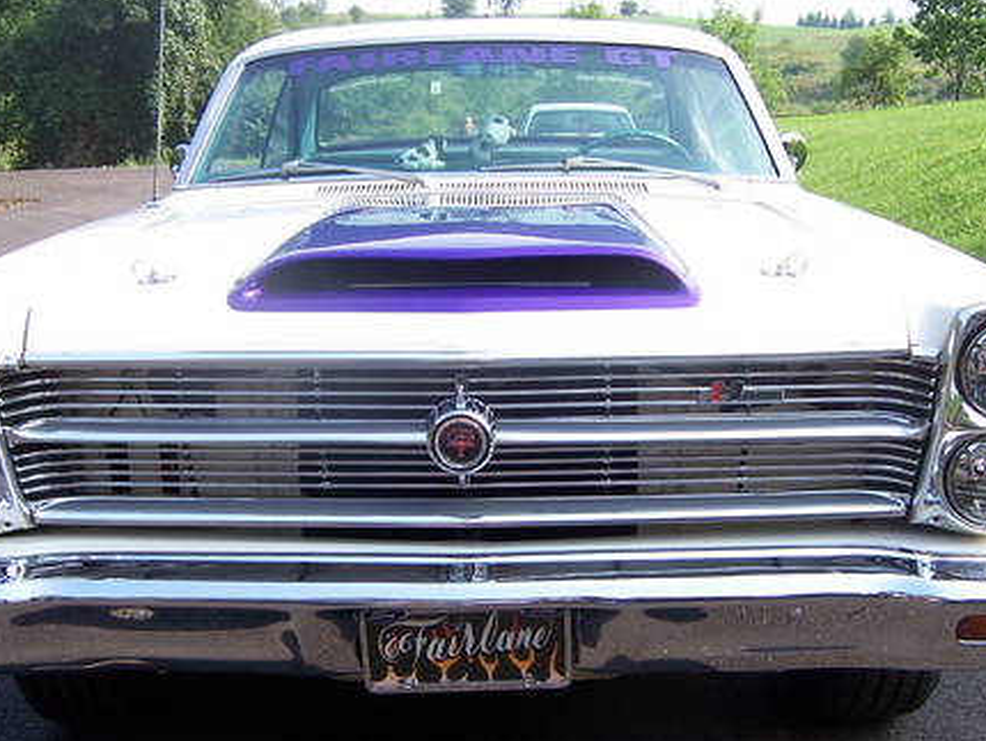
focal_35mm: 46
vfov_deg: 31.5
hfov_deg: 41.2
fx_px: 1311
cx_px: 456
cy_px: 424
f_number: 3.4
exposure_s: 1/350
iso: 80
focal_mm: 5.5
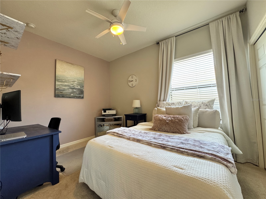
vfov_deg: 85.7
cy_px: 100
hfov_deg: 102.1
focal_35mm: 14
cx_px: 133
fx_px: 108
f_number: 2.2
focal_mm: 2.22
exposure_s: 1/120
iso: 250
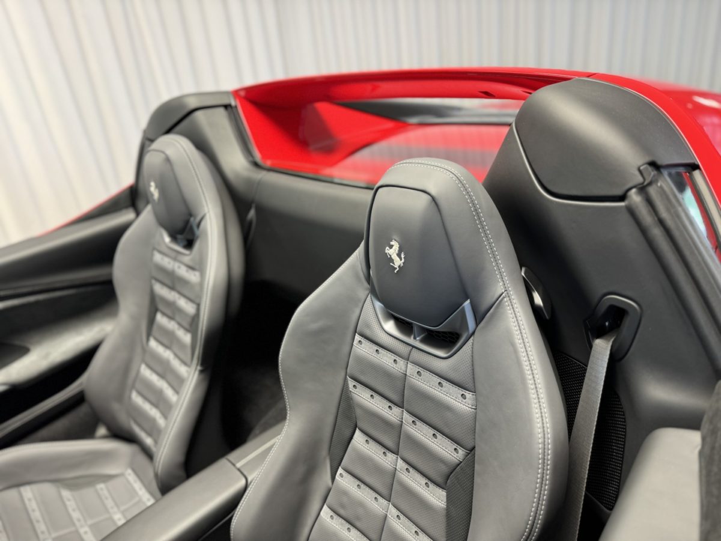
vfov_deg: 56.8
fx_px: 500
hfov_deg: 71.6
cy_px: 270
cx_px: 360
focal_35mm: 24
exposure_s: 1/50
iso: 125
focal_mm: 6.76
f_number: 1.78
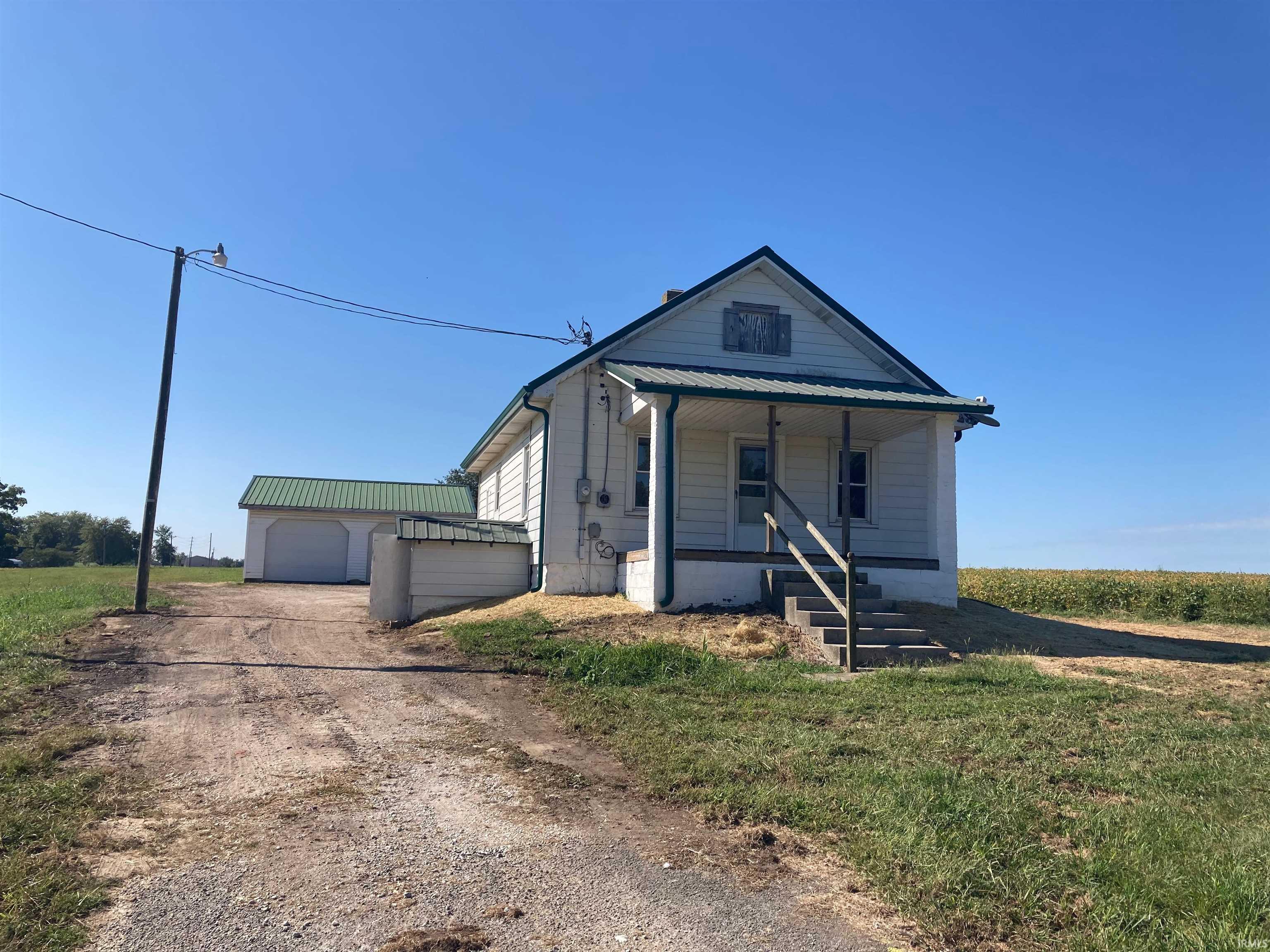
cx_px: 635
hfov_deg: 63.4
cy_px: 476
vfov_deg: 49.7
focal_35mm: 28
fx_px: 1027
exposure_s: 1/2433
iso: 20
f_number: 1.8
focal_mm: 3.99
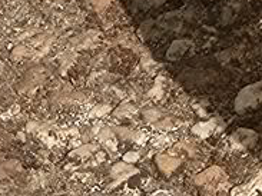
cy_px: -147
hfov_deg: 6.6
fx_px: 2118
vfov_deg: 5.2
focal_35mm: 280
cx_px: 689
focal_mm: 9
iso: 200
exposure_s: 1/200
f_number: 11
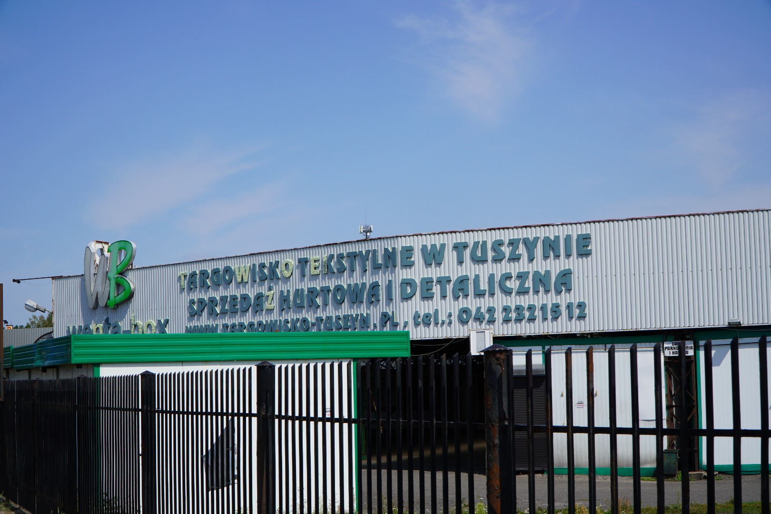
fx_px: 1124
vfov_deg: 25.8
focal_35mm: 52
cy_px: 257
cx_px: 386
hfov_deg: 37.9
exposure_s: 1/320
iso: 100
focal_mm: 35
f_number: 10
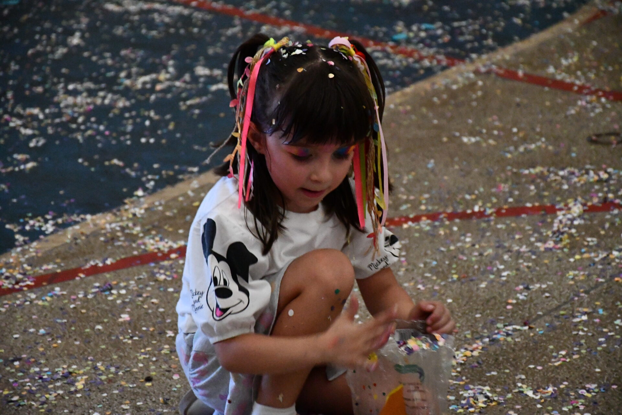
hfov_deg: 13.7
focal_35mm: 150
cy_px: 208
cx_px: 311
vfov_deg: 9.1
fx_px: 2591
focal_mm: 100
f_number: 5.6
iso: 12800
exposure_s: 1/80
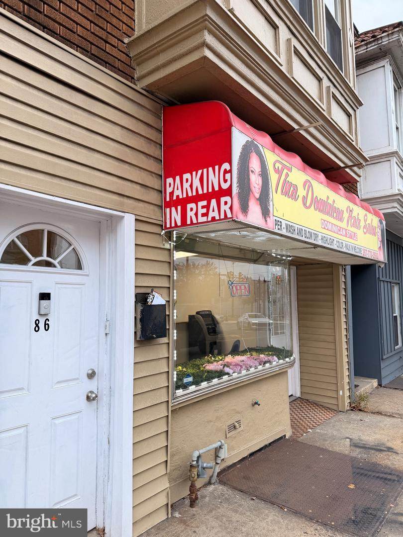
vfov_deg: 71.6
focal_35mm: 24
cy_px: 268
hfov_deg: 56.8
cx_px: 202
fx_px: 373
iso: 80
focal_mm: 6.76
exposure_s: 1/399
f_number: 1.78
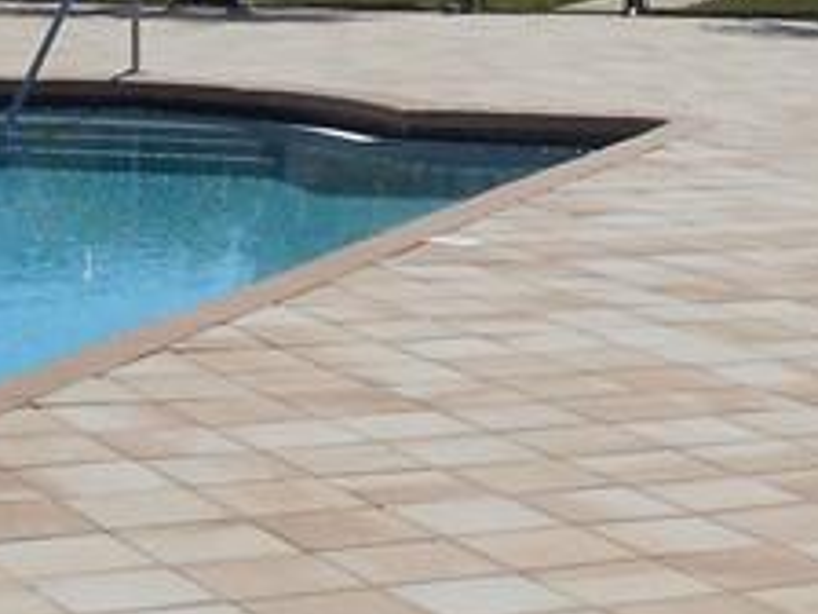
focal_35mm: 137
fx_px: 3237
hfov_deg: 14.4
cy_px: -80
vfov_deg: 10.7
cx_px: 489
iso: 80
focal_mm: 5.3
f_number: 3.8
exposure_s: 1/1500
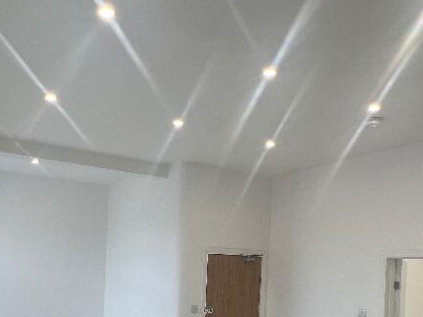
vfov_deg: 42.4
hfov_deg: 58.1
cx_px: 179
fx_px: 379
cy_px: 274
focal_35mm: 31
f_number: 1.8
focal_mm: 1.57
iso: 40
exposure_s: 1/100
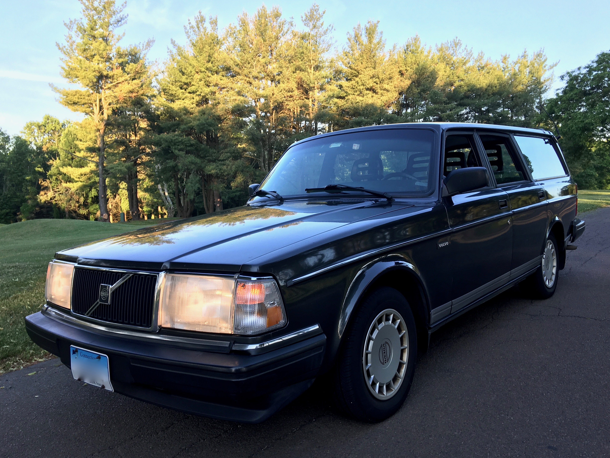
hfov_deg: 60.0
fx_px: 529
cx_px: 302
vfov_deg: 46.8
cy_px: 227
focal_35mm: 30
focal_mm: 4.15
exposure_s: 1/120
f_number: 2.2
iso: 25
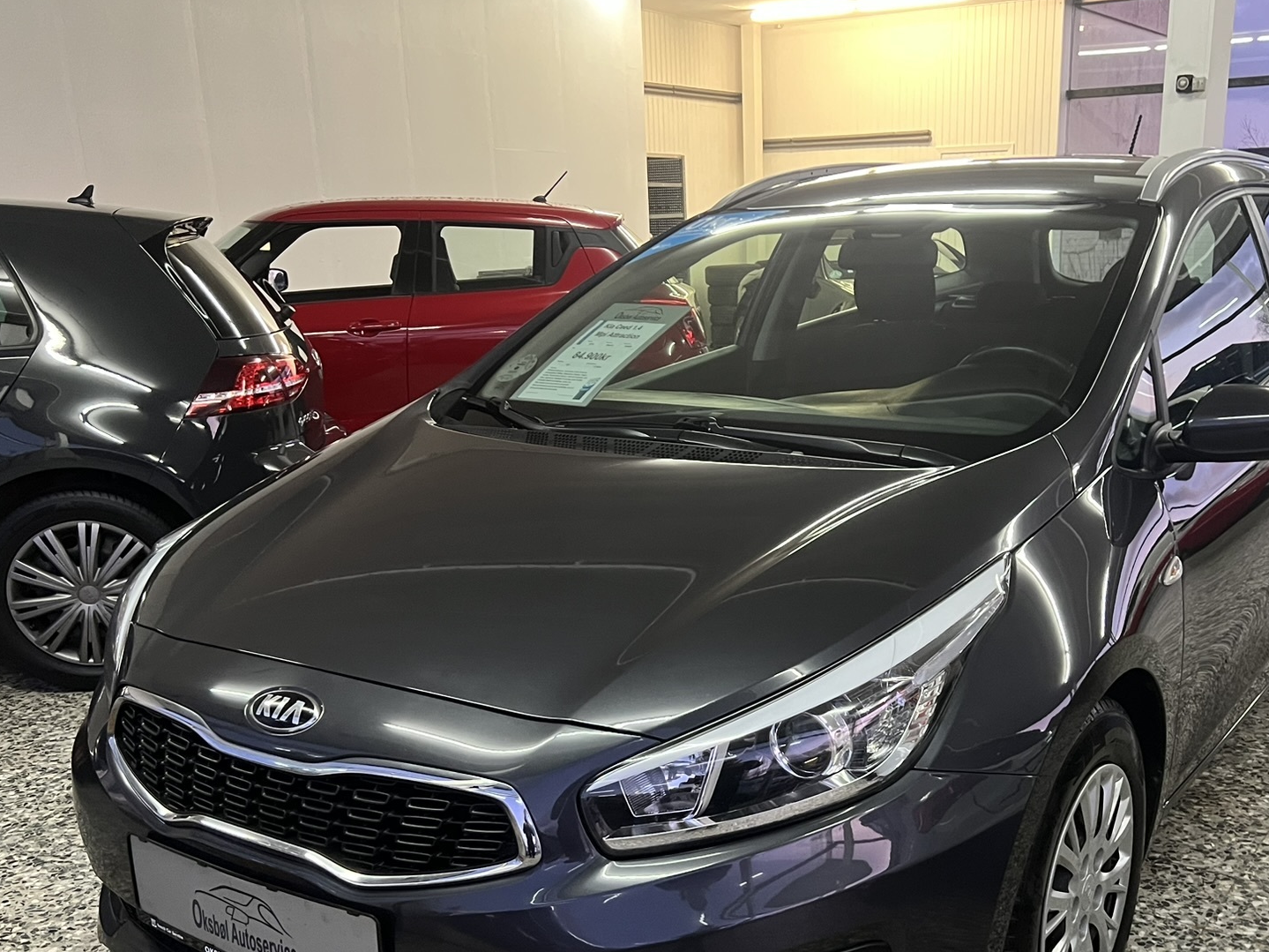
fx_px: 1356
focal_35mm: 37
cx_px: 778
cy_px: 670
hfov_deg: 49.7
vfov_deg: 38.0
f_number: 1.5
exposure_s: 1/33
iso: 400
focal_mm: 5.7
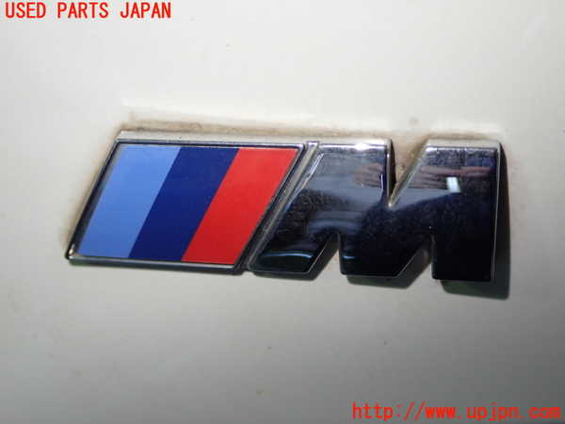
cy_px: 212
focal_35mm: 58
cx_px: 282
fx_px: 947
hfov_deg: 33.2
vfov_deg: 25.2
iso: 320
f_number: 3.5
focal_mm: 10.35
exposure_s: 1/60
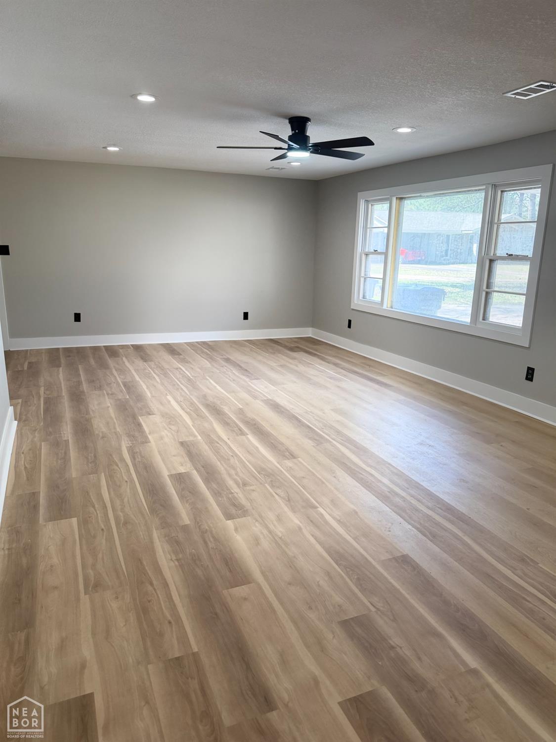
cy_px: 371
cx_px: 278
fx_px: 514
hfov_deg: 56.8
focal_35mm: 24
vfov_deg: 71.6
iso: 160
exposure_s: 1/224
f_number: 1.78
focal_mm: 6.76
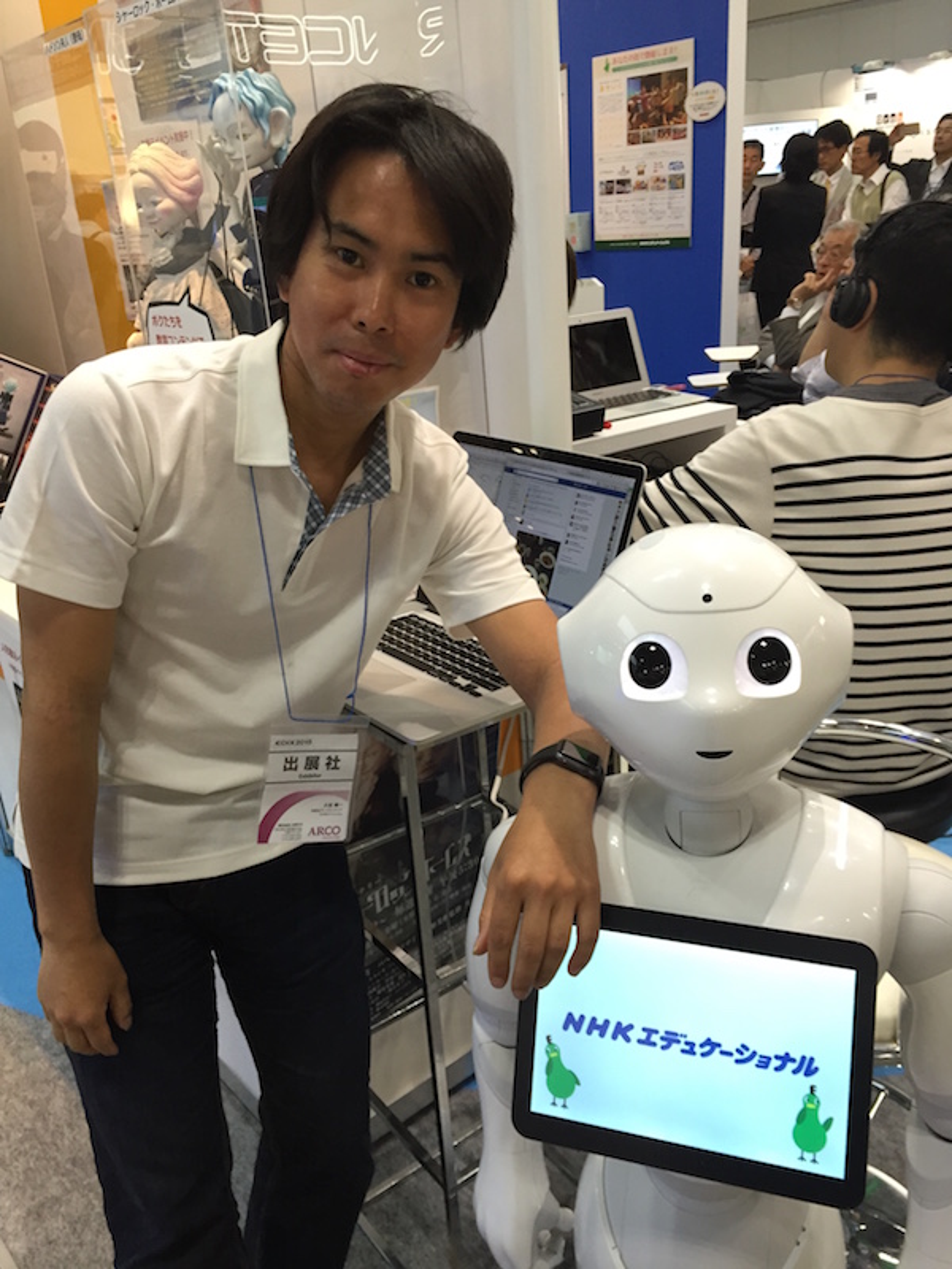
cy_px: 634
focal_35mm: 29
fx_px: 1063
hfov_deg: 48.2
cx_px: 476
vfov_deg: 61.7
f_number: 2.2
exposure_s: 1/30
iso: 50
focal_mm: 4.15
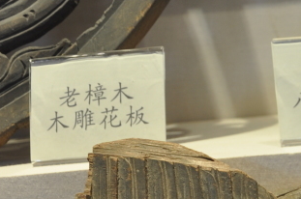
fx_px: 743
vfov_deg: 14.4
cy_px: 283
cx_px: 338
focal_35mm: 89
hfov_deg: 21.6
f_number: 3.5
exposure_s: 1/13
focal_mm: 18
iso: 200
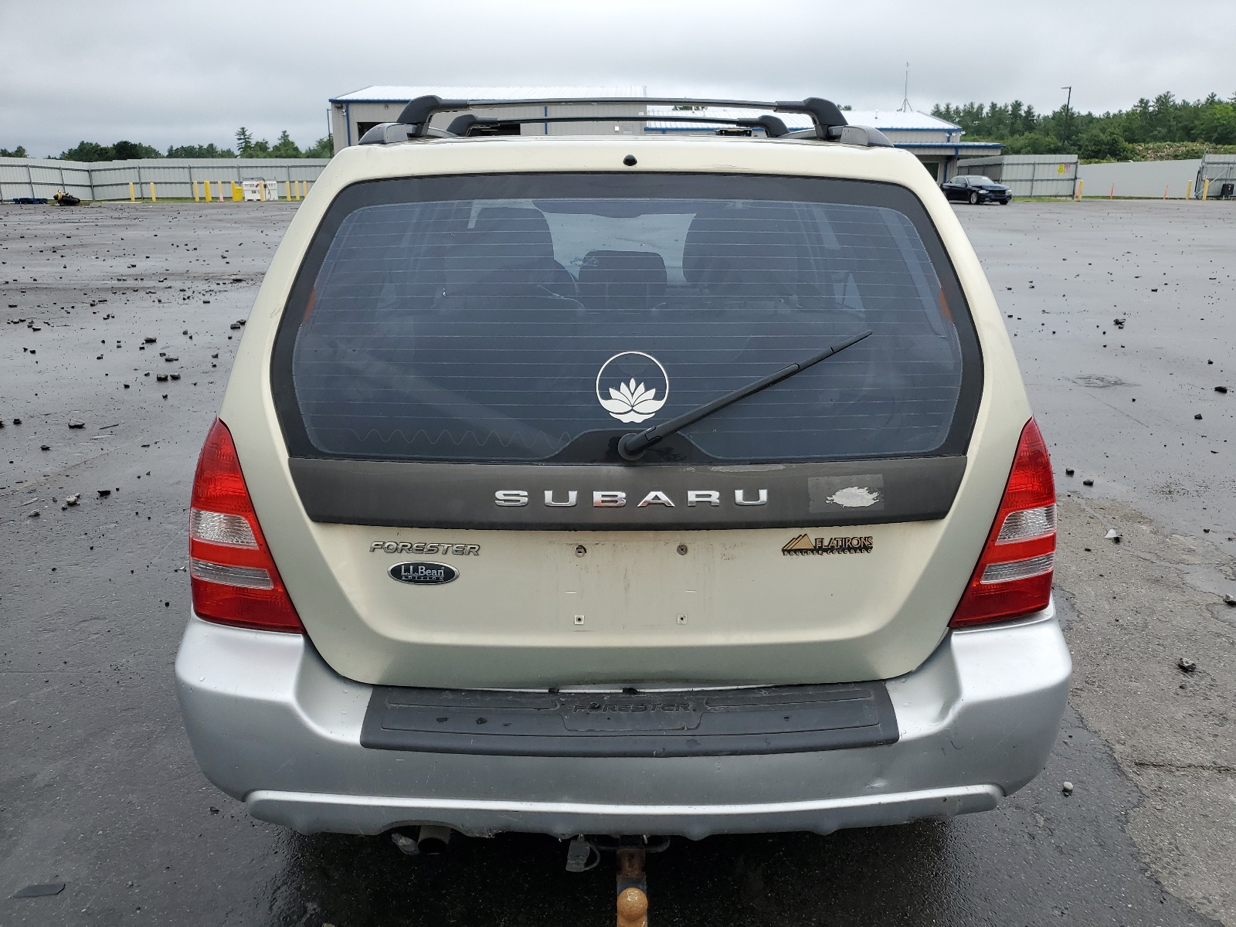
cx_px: 618
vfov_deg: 53.1
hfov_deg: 67.3
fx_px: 928
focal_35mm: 26
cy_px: 464
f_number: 1.5
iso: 50
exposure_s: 1/2000
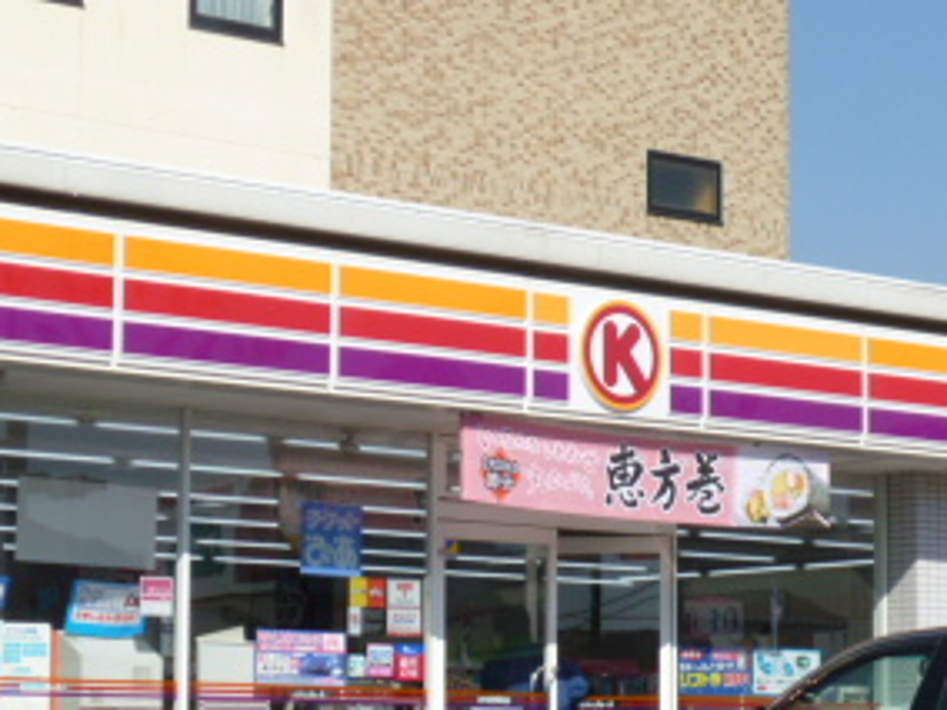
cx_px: 580
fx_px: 3146
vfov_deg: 12.9
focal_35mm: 115
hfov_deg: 17.1
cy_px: 507
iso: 80
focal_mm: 9.1
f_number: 5.6
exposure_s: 1/500
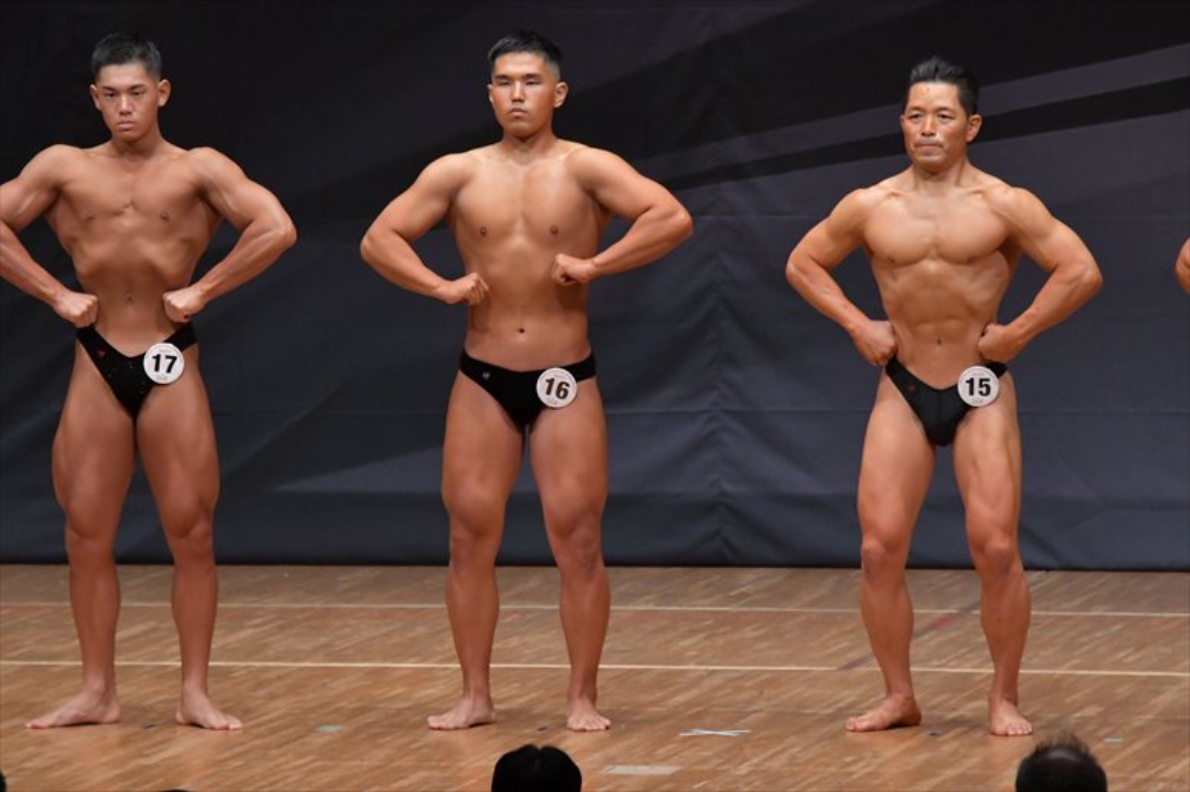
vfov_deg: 4.8
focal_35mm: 285
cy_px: 396
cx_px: 595
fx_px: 9416
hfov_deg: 7.2
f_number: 5.6
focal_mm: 190
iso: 5000
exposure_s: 1/400
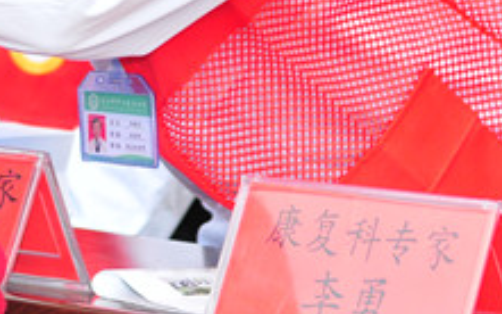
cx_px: 23
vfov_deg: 4.3
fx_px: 4156
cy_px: -283
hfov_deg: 6.9
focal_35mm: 304
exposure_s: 1/1600
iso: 400
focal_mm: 55
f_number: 2.8
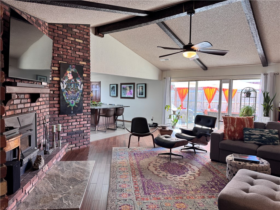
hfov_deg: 71.6
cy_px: 105
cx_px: 140
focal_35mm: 24
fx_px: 194
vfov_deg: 56.8
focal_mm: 6.76
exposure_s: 1/60
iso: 125
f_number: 1.78
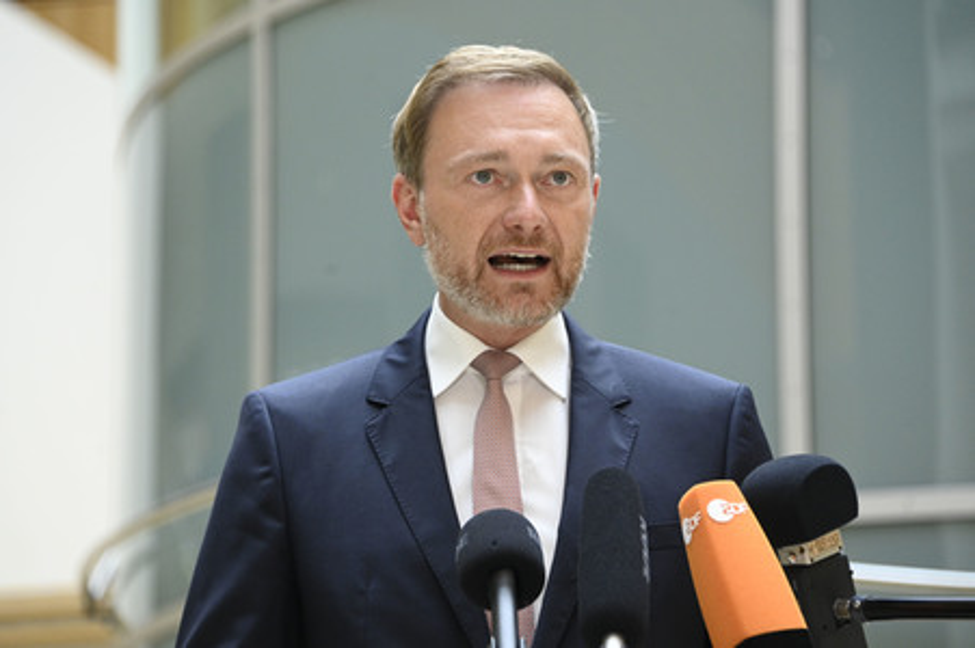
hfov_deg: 12.8
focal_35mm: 160
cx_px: 488
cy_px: 324
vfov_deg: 8.6
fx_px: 4330
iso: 4000
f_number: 5.6
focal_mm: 160
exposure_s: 1/640
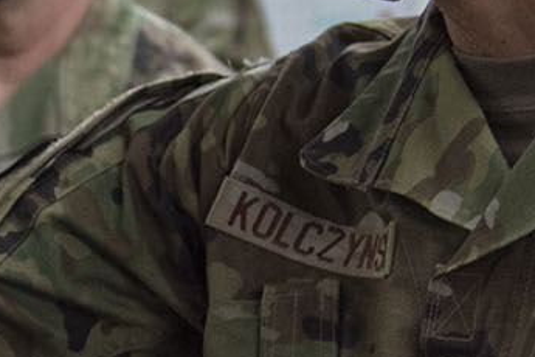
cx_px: -563
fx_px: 3433
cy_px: 484
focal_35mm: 231
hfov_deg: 8.4
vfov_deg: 5.9
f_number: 3.5
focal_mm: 38
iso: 640
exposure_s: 1/125
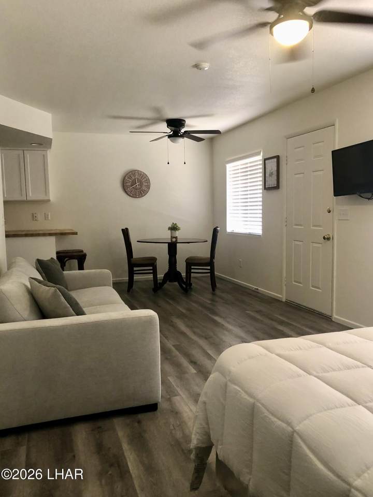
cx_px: 186
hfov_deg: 49.7
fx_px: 402
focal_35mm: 28
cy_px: 248
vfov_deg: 63.4
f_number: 1.8
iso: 40
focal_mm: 3.99
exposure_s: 1/15
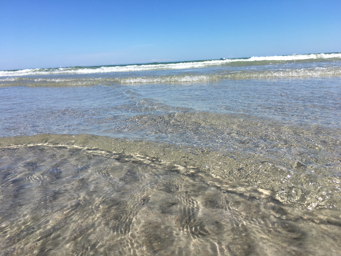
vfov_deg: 48.2
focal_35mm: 29
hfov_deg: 61.7
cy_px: 128
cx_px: 170
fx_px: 286
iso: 25
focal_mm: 4.15
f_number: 2.2
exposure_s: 1/2564
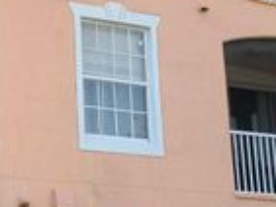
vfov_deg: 16.0
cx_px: 2
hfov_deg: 20.6
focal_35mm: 92
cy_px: 161
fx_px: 734
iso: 25
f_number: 1.8
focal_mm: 4.25
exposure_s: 1/350
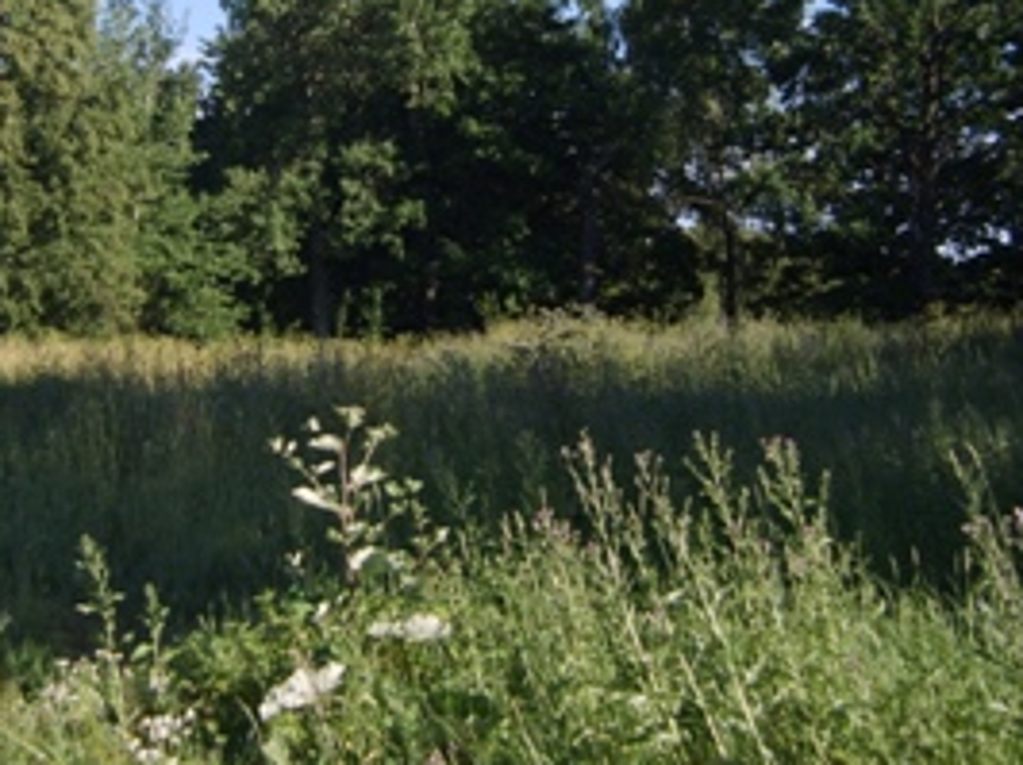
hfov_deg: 32.6
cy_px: 158
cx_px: 388
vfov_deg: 24.4
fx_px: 1742
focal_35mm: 59
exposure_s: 1/180
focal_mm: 7.4
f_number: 7.1
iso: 50
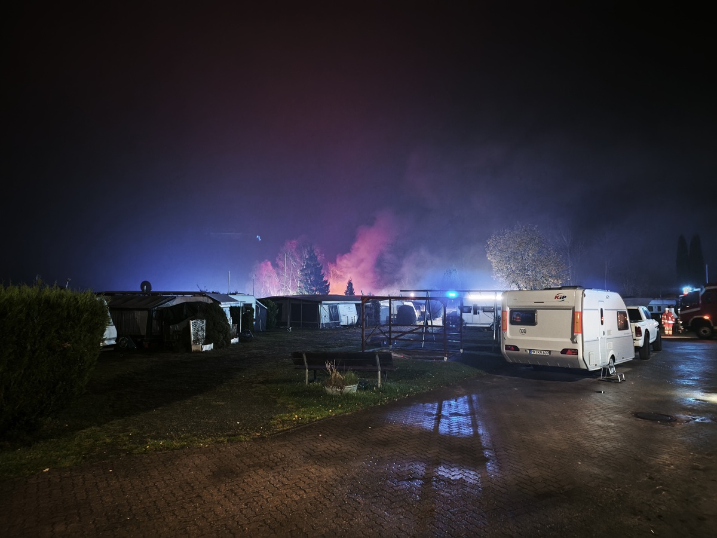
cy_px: 269
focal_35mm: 23
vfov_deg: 58.9
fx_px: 476
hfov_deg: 73.9
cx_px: 358
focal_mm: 6.45
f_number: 1.62
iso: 8000
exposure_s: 1/10
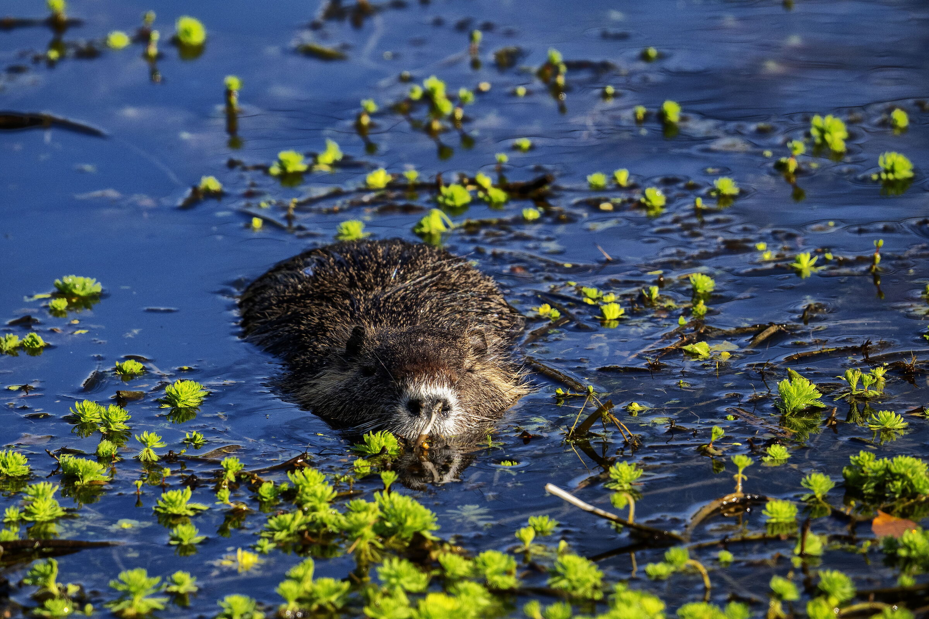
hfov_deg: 2.3
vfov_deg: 1.6
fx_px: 22759
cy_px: 310
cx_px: 464
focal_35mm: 882
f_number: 7.1
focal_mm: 588
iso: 800
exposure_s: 1/1250
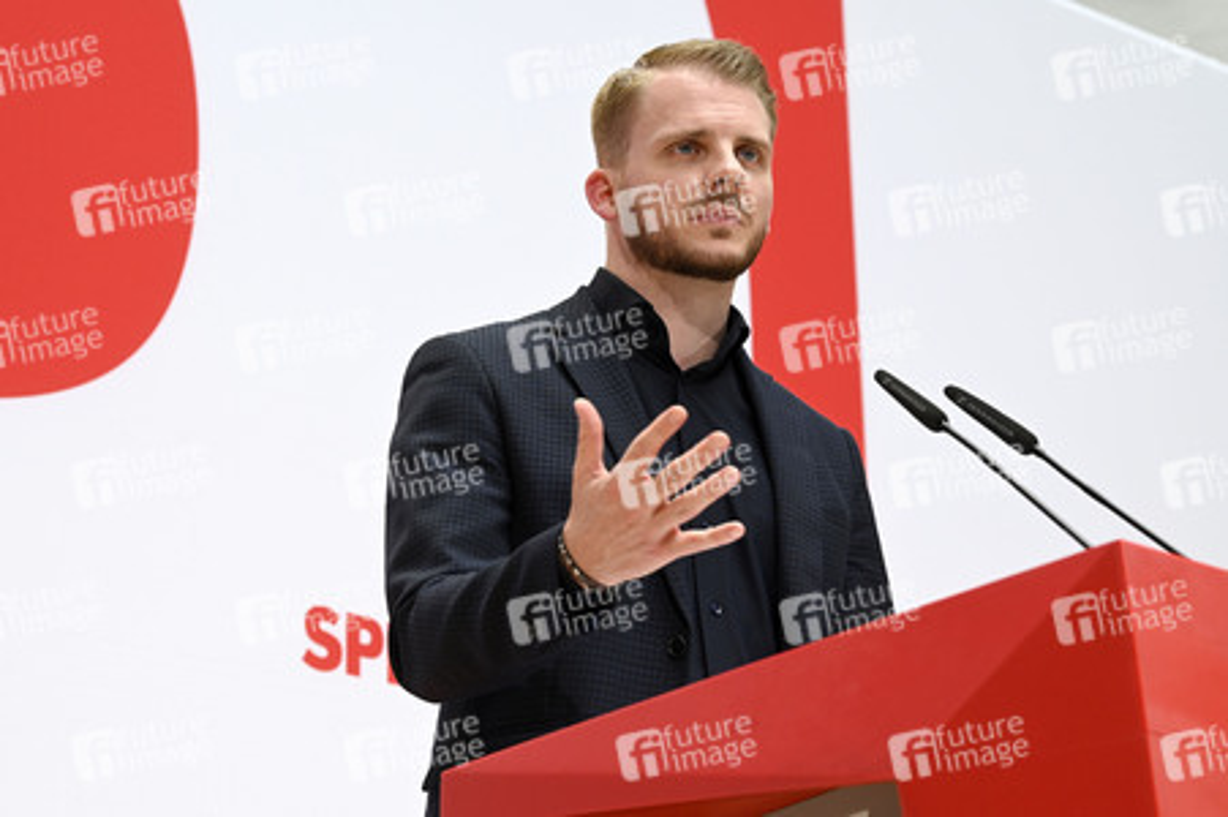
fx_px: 3749
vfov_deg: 12.4
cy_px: 408
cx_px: 614
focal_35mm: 110
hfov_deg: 18.6
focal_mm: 110
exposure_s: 1/400
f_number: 7.1
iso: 1600
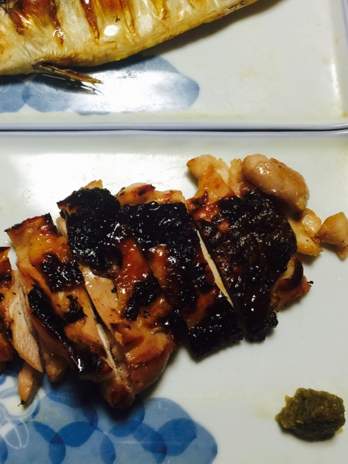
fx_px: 550
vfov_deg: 45.7
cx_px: 122
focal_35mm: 41
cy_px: 202
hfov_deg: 34.9
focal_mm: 4.15
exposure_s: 1/15
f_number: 2.2
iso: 64
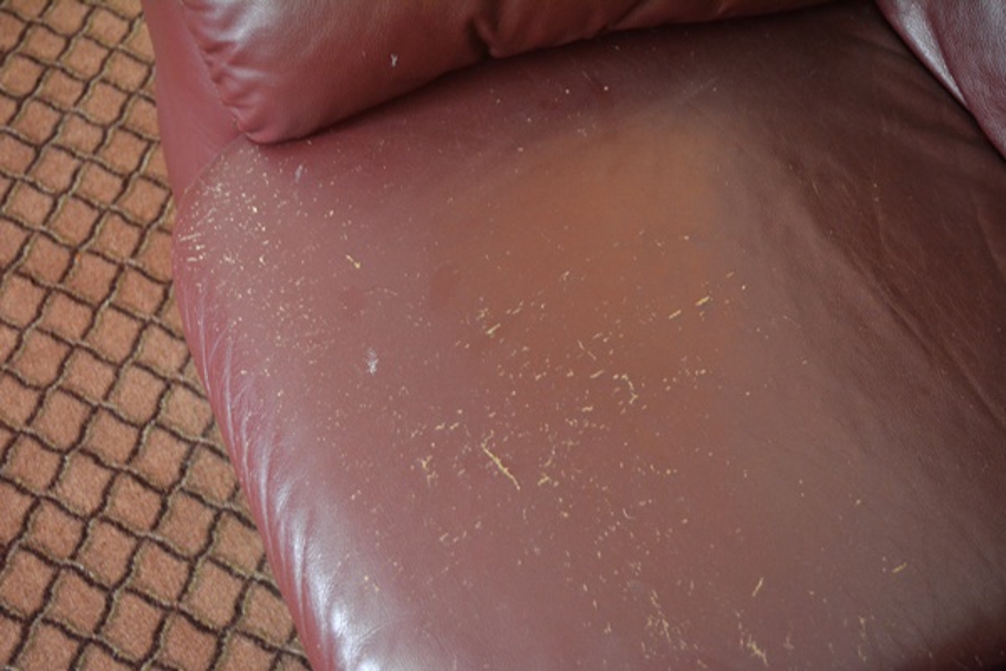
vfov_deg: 25.8
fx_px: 1467
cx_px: 503
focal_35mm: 52
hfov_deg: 37.9
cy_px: 336
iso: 3200
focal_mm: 35
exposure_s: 1/20
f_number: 5
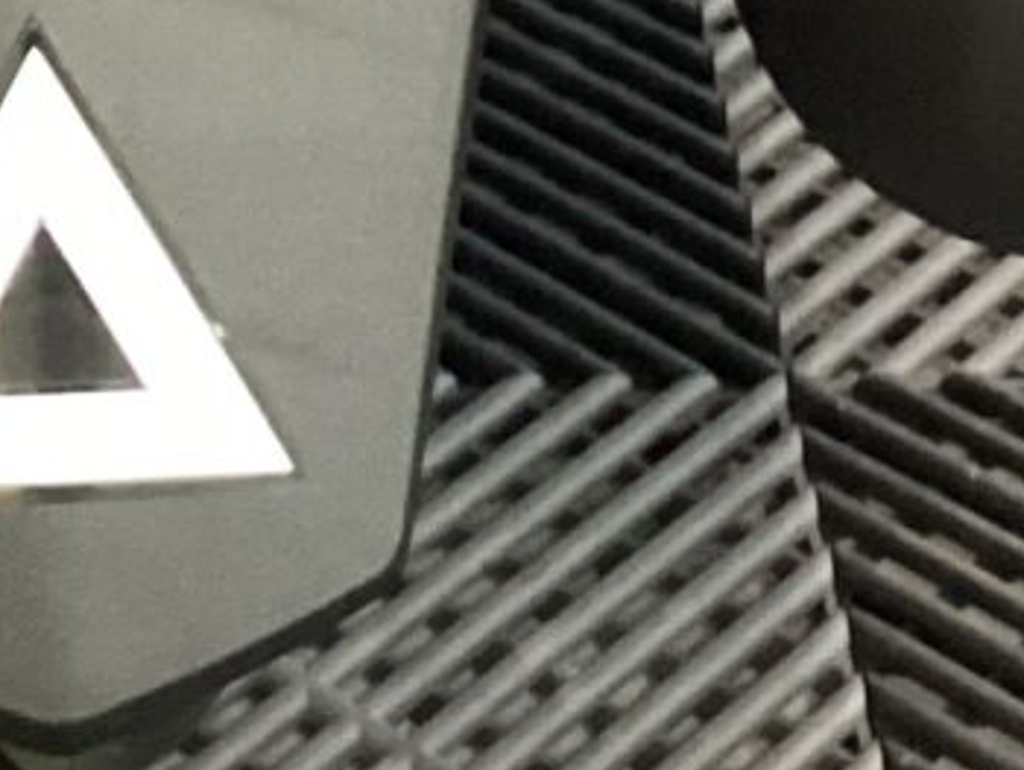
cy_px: -577
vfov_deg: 8.4
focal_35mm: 170
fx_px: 5032
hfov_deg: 11.5
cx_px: -79
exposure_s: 1/40
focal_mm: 3.3
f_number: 2.4
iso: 400
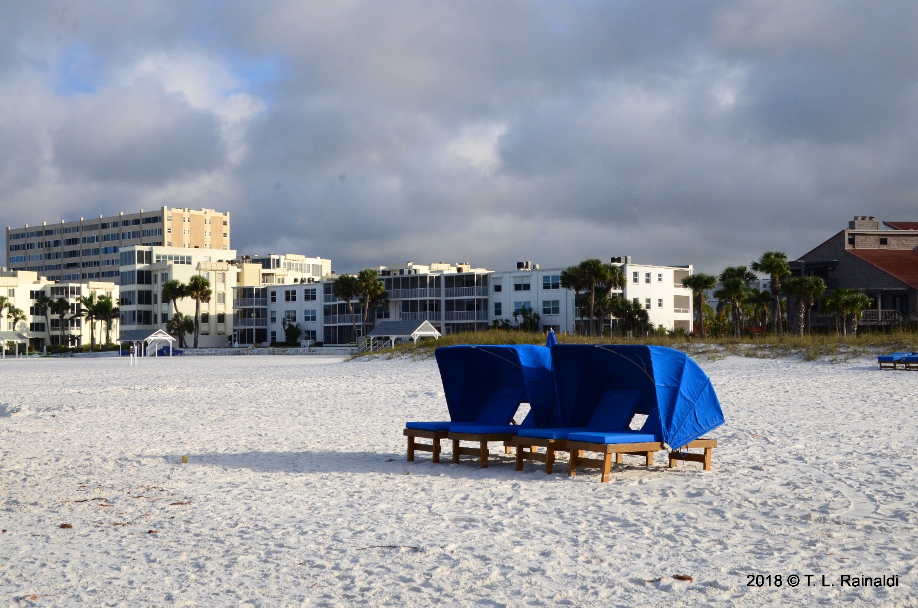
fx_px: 1221
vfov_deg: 27.9
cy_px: 304
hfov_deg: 41.2
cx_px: 459
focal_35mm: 48
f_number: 13
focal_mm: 32
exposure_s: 1/640
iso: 800
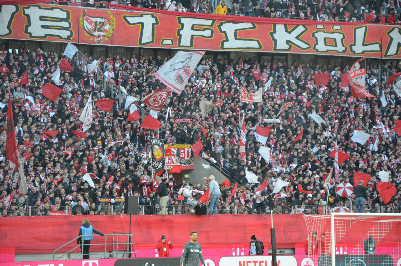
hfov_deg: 13.1
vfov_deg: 8.7
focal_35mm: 158
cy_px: 133
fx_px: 1751
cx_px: 200
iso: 800
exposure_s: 1/200
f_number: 5.6
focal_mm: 105
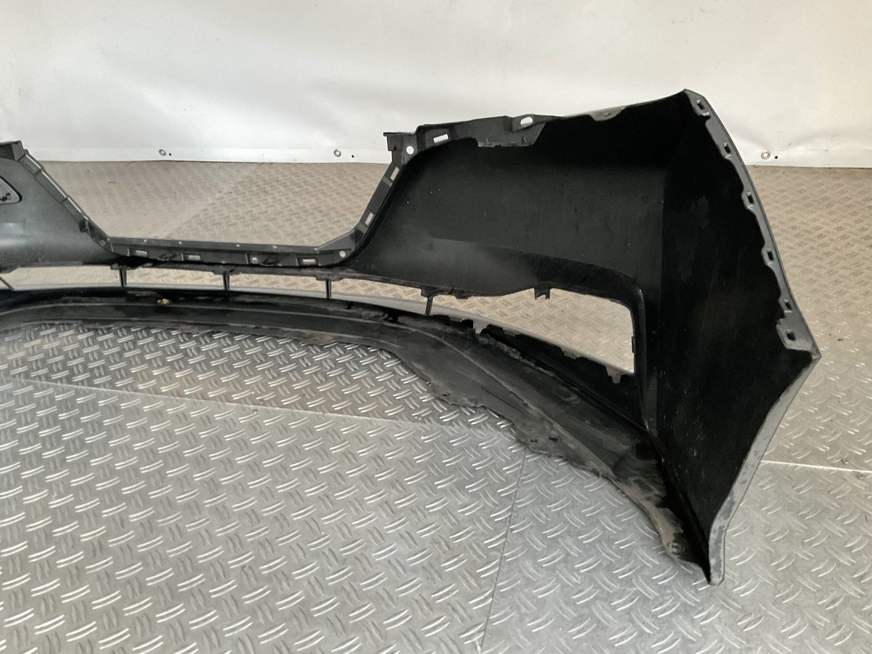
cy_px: 327
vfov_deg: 48.2
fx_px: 731
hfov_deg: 61.7
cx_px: 436
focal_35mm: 29
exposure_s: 1/30
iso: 250
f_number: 1.8
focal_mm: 3
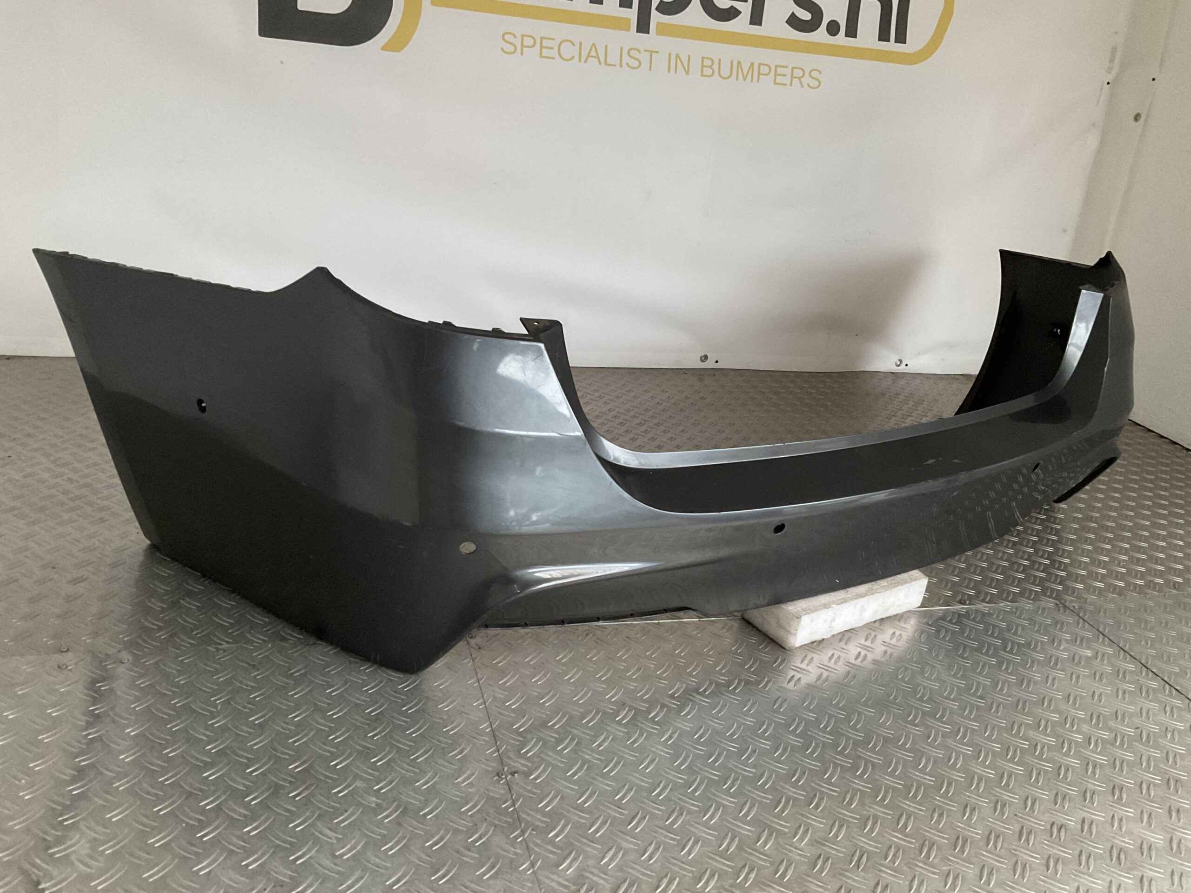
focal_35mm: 29
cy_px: 446
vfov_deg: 48.2
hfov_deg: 61.7
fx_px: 998
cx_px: 596
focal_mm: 3
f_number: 1.8
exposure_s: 1/30
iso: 320
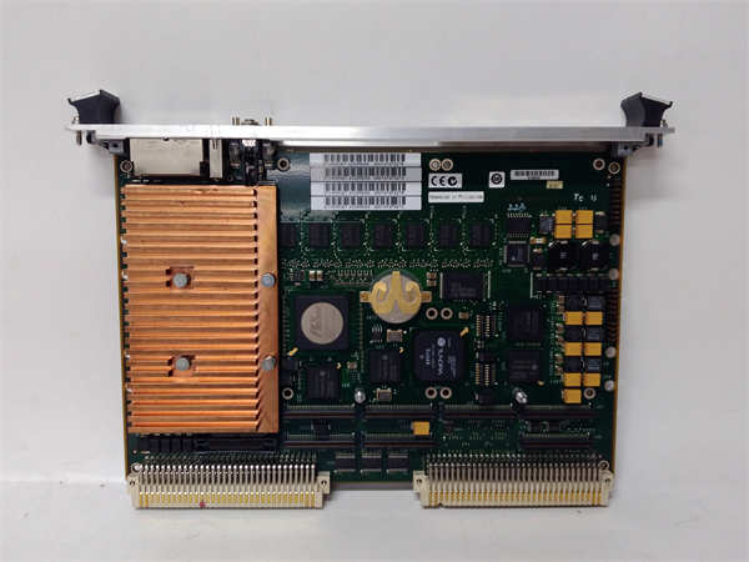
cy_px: 281
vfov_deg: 51.4
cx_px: 374
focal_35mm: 27
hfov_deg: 65.3
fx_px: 584
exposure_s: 1/33
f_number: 2
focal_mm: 3.79
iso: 238
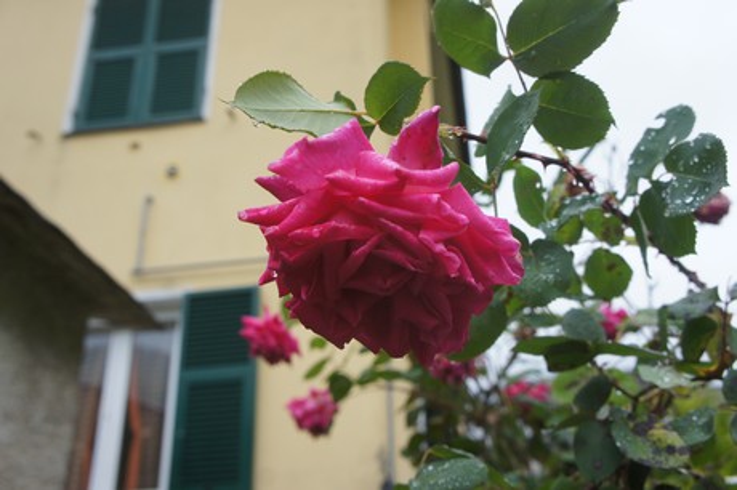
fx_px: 706
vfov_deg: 38.3
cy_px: 245
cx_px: 368
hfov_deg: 55.1
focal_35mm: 34
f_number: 5.6
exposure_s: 1/160
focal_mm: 23
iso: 400
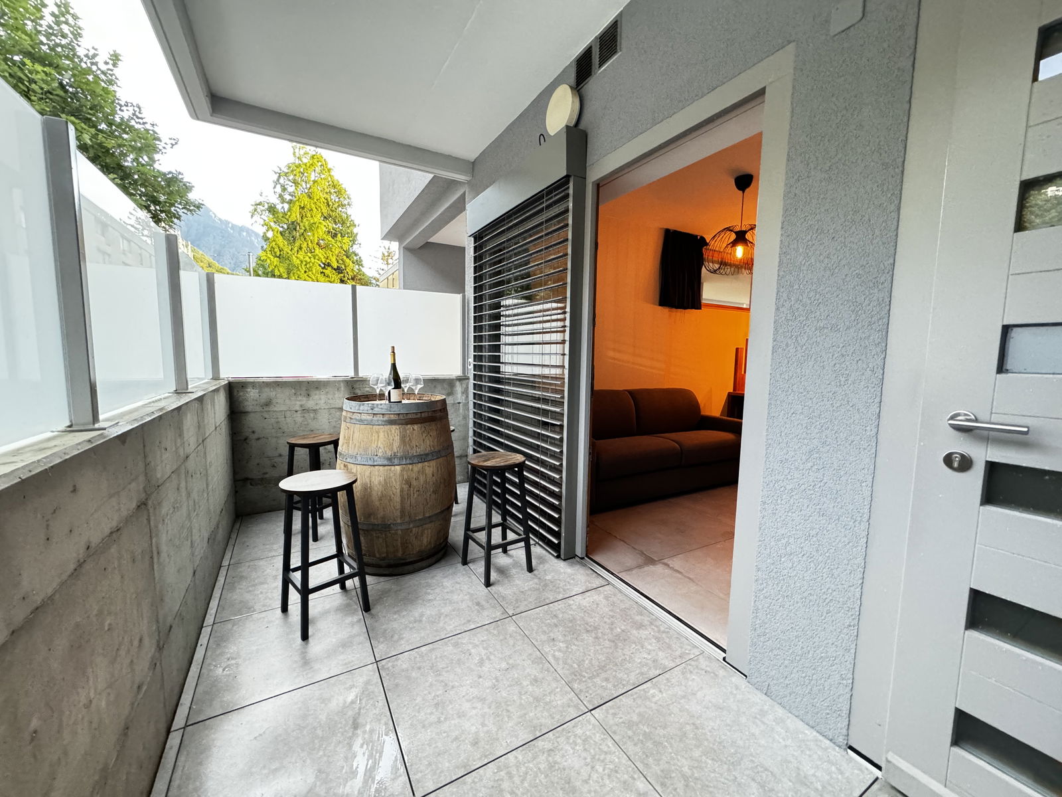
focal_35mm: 14
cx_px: 531
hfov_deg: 102.1
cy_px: 398
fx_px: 430
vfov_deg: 85.7
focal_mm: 2.22
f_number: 2.2
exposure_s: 1/50
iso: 1000
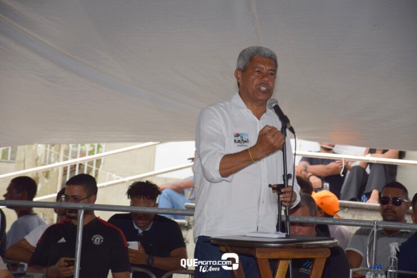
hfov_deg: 13.0
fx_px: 1825
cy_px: 139
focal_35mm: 158
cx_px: 208
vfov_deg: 8.7
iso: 100
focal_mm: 105
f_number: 6.3
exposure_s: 1/160
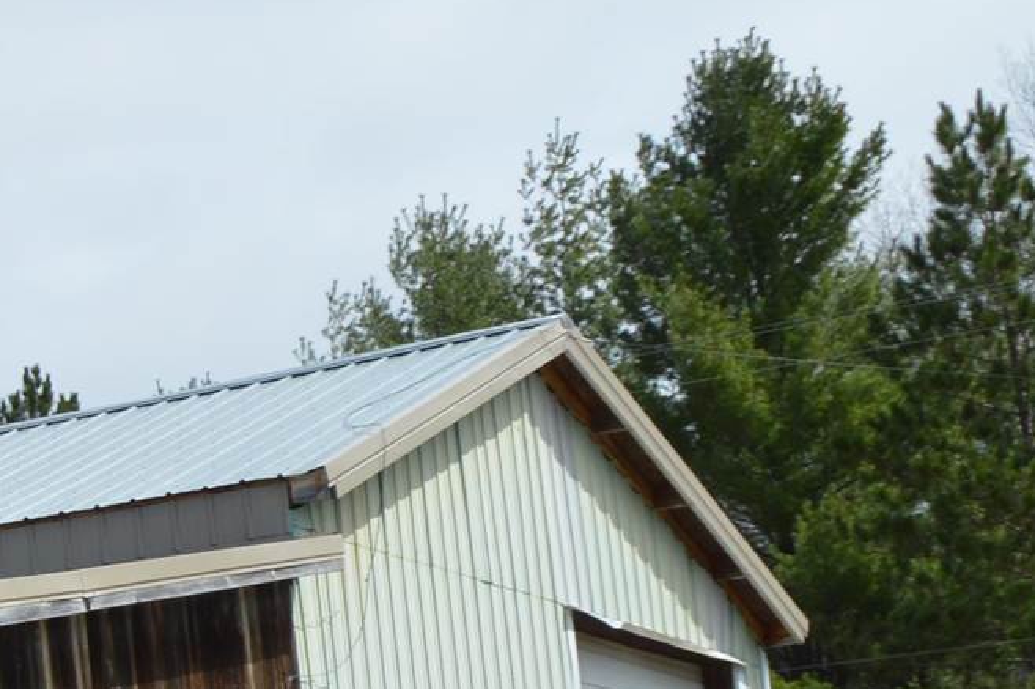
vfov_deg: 8.9
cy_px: 514
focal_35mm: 154
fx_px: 4425
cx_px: -1195
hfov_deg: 11.6
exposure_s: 1/320
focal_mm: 22
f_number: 9
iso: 100
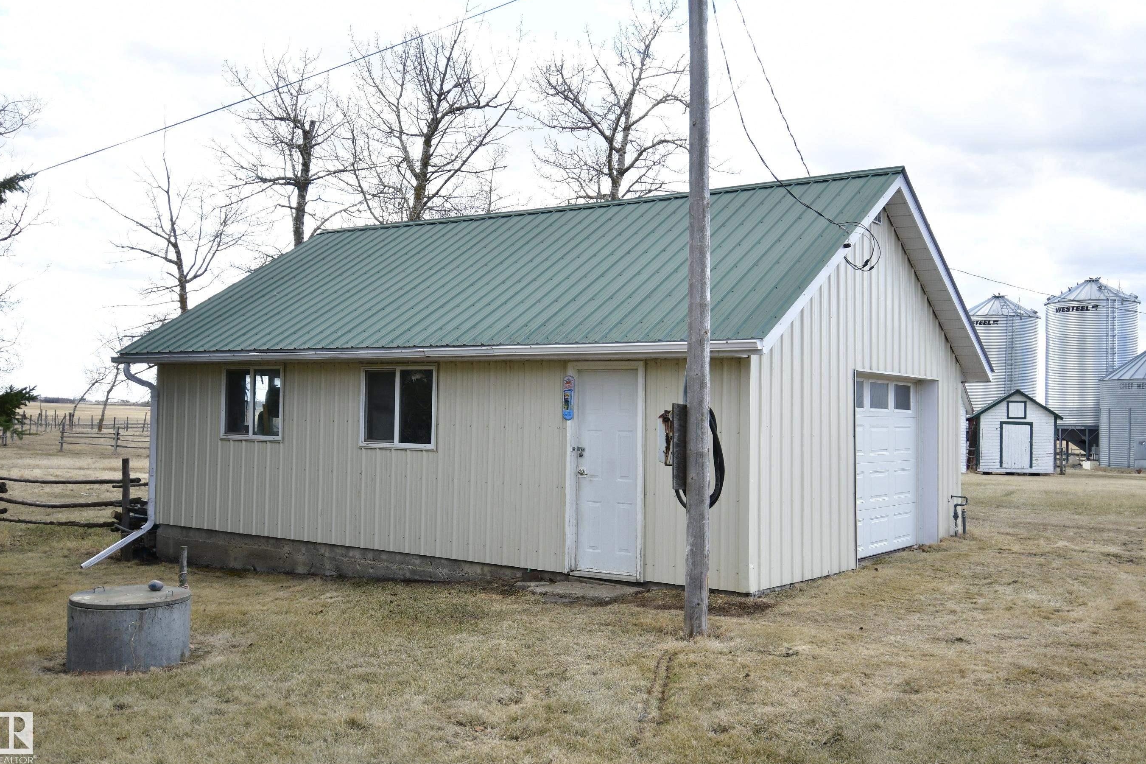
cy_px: 376
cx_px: 581
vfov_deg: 38.9
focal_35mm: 34
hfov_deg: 55.8
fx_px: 1082
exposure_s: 1/1000
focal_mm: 22
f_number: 4
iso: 400
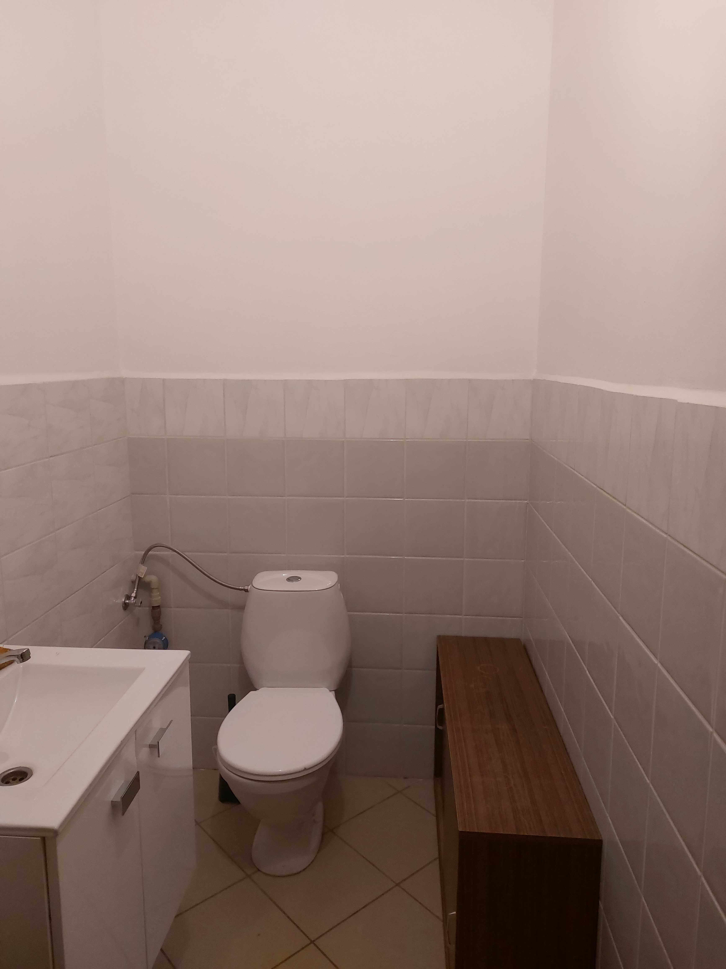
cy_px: 484
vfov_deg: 71.6
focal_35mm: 24
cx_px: 363
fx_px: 671
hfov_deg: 56.8
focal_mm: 5.23
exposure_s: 1/100
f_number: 1.8
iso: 250
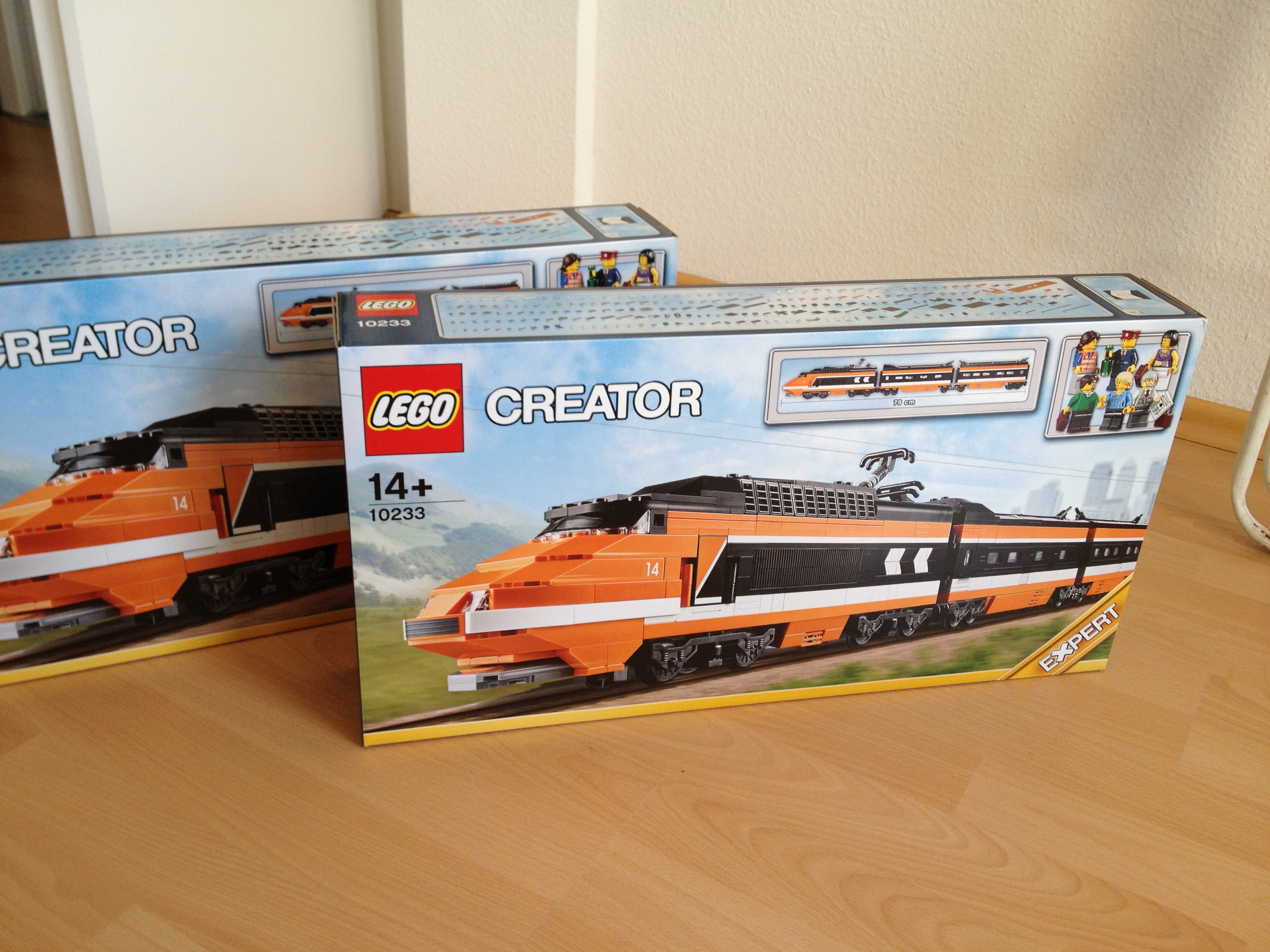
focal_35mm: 35
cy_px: 476
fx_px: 1284
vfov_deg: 40.7
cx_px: 635
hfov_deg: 52.6
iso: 64
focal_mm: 4.28
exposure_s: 1/60
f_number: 2.4
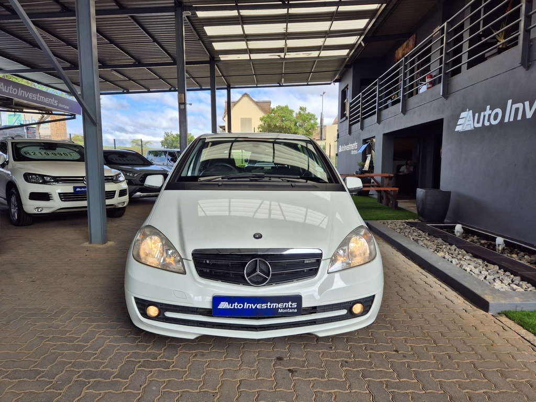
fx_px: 356
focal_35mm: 23
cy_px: 201
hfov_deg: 73.9
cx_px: 268
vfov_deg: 58.9
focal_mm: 5.4
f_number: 1.8
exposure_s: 1/882
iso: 25
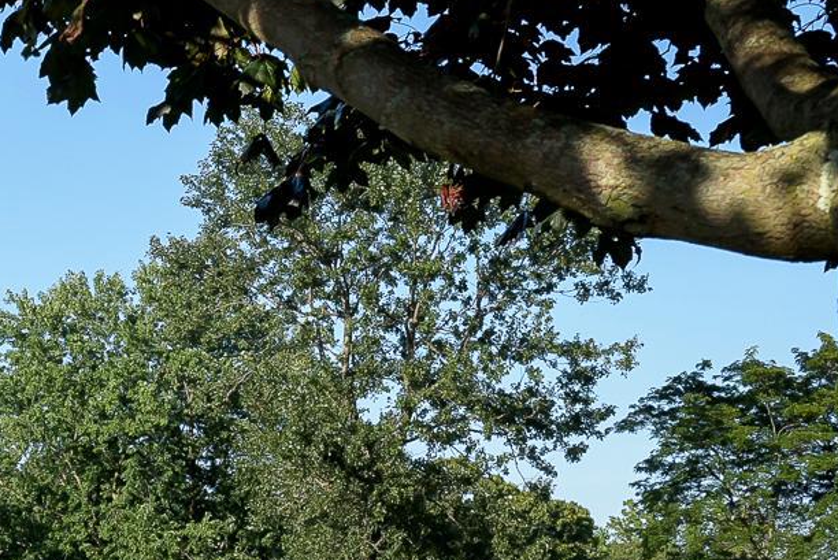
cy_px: 529
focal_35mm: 107
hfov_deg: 17.0
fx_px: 2492
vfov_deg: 12.7
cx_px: -463
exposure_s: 1/250
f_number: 8
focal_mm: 32
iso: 800
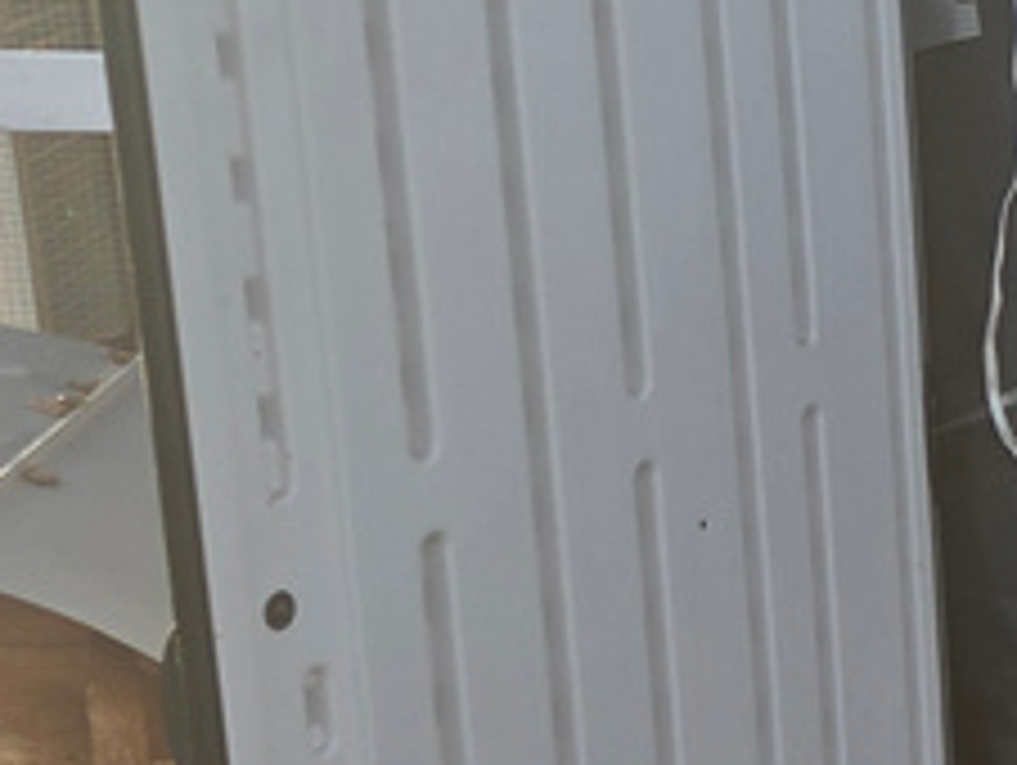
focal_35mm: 104
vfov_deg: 14.2
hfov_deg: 15.8
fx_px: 3059
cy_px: 531
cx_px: 1886
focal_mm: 5.4
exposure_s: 1/1044
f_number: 1.8
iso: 80
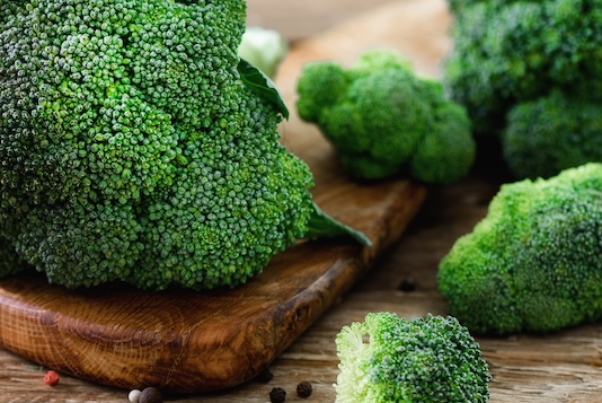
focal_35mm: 177
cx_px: 302
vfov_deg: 7.8
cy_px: 194
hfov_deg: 11.6
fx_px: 2962
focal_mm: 105
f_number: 5.6
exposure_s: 1/50
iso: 200
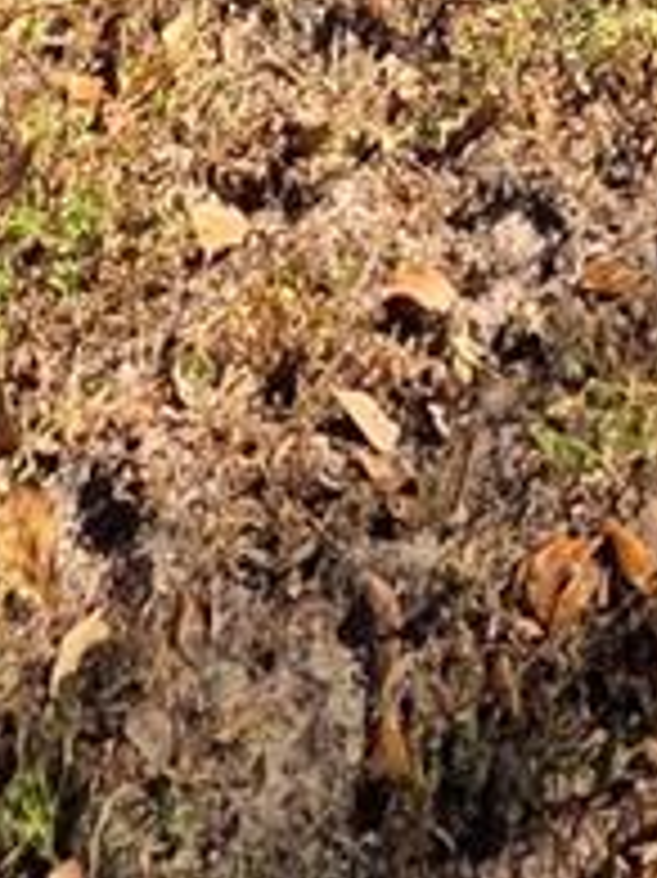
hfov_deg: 16.5
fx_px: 2027
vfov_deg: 11.2
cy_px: -1819
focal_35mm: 80
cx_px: 1026
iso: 40
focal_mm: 2.2
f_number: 1.9
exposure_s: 1/784
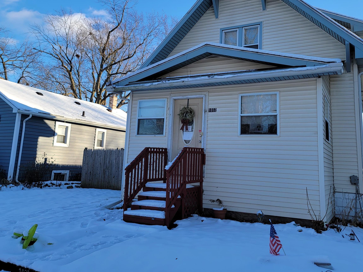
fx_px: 336
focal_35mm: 32
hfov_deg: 56.8
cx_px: 184
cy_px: 95
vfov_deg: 43.7
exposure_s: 1/434
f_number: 1.8
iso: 16
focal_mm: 6.7
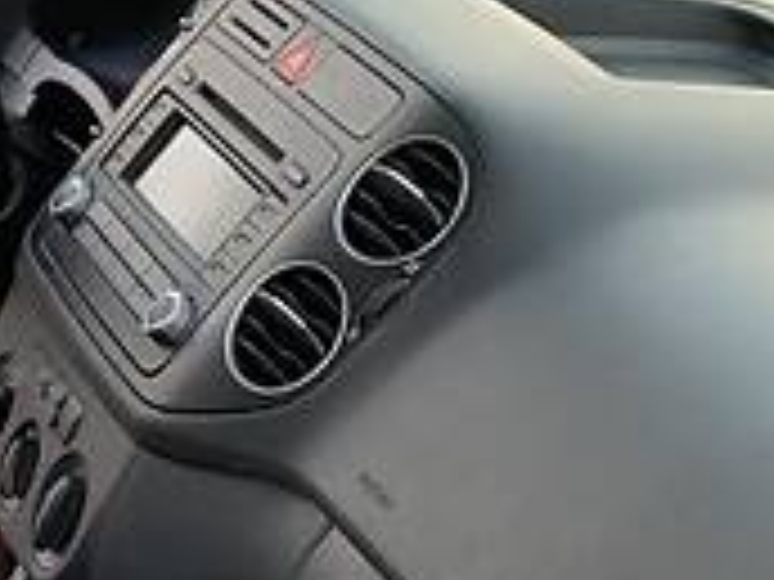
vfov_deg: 12.2
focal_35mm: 121
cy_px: 513
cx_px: -441
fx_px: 2706
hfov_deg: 14.9
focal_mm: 4.2
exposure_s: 1/60
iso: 125
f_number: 1.8
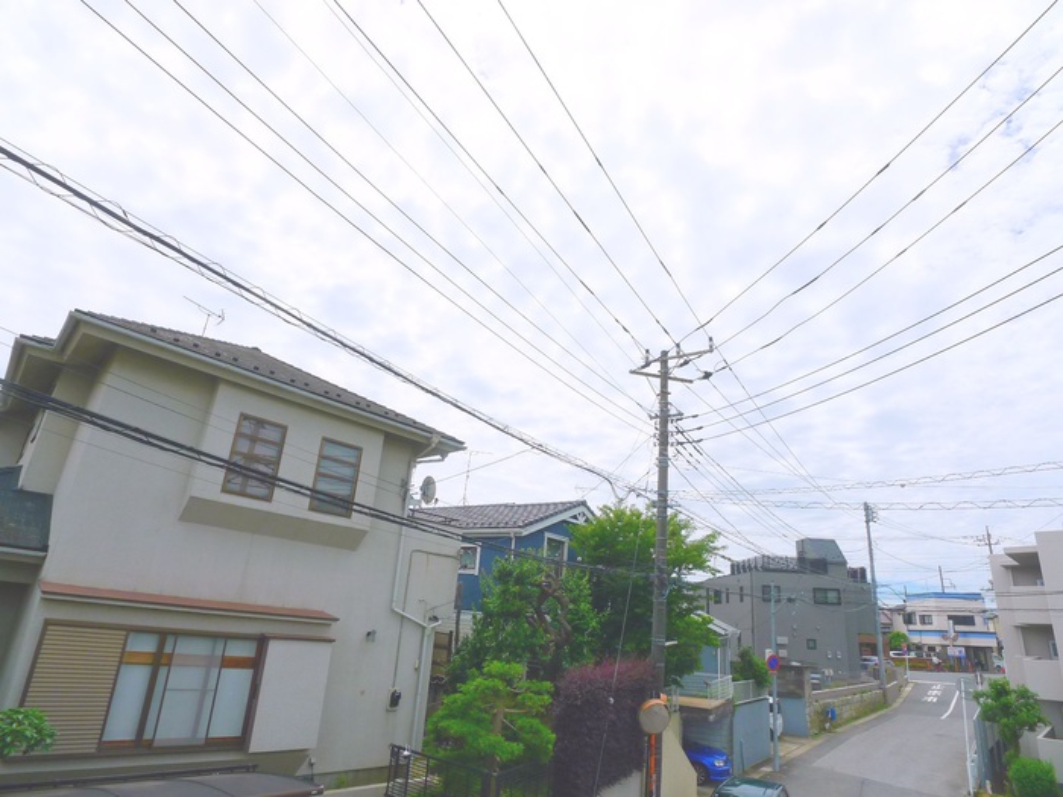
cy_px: 398
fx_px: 737
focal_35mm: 24
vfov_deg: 56.8
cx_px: 532
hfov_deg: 71.6
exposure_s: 1/1000
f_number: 5.6
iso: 80
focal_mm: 5.1
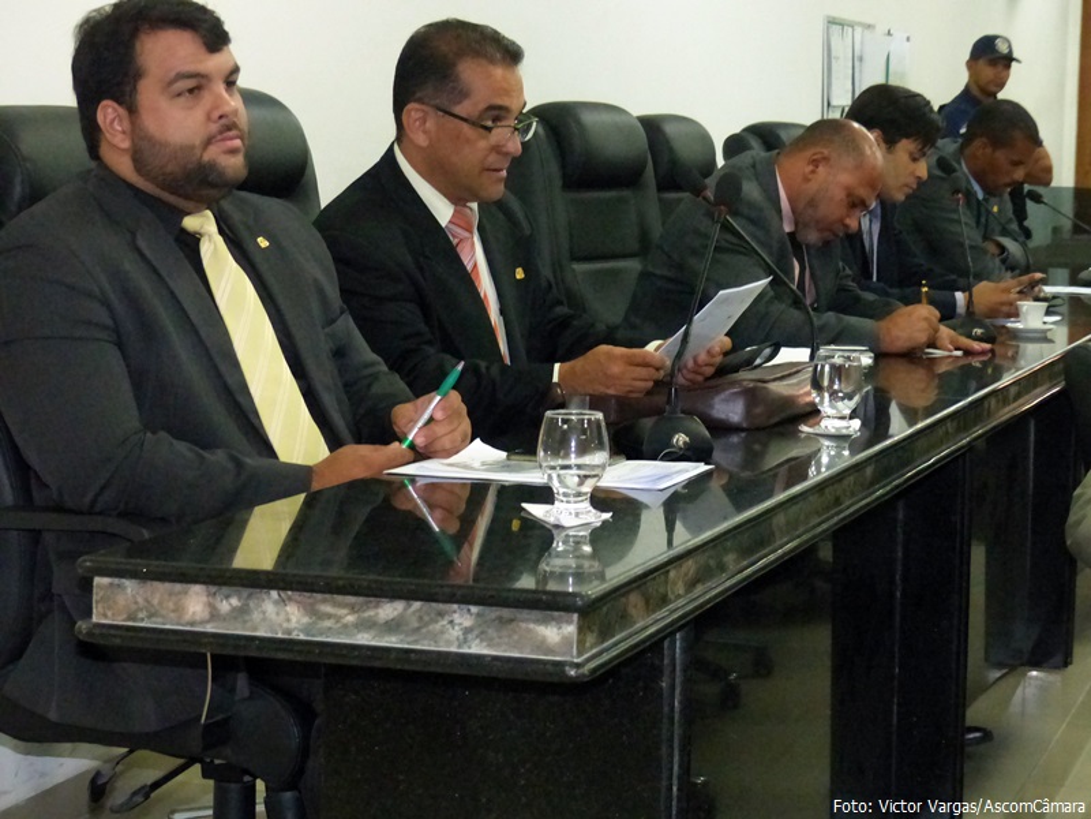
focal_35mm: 81
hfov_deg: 24.1
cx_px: 546
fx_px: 2553
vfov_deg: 18.2
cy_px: 410
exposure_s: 1/60
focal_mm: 14.5
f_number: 2.8
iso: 1600
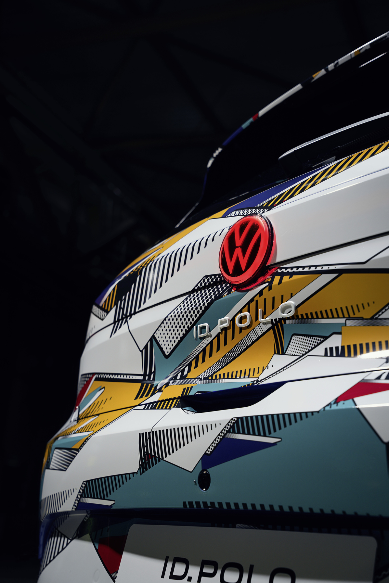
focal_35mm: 51
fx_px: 830
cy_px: 292
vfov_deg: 38.7
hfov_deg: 26.4
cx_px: 194
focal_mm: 51.2
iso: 160
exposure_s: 1/13
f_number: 4.5
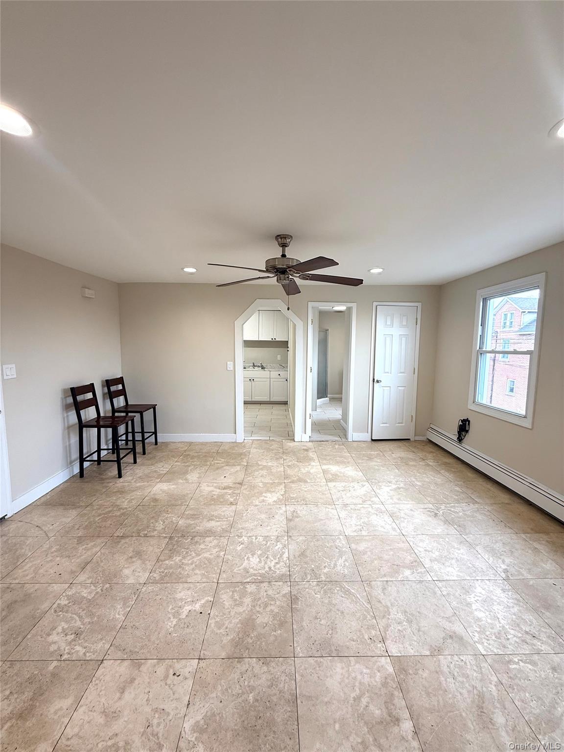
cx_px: 282
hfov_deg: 85.7
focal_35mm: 14
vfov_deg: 102.1
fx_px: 304
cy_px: 376
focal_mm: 2.22
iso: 100
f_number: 2.2
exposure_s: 1/120
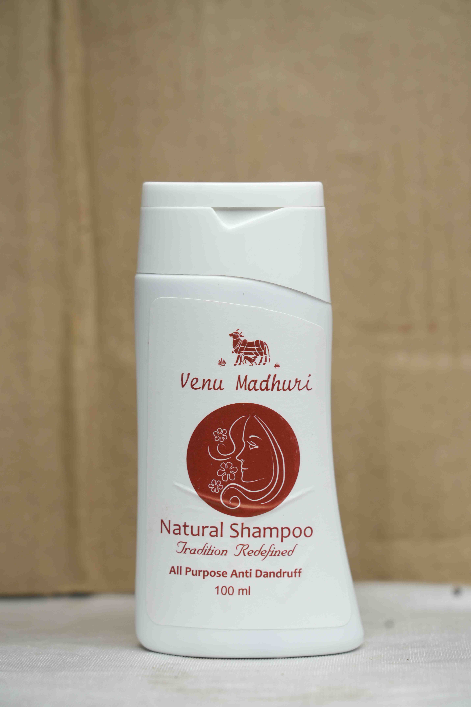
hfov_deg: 13.0
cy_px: 354
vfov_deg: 19.5
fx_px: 2060
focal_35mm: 105
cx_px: 236
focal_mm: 105
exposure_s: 1/60
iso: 250
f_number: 5.6
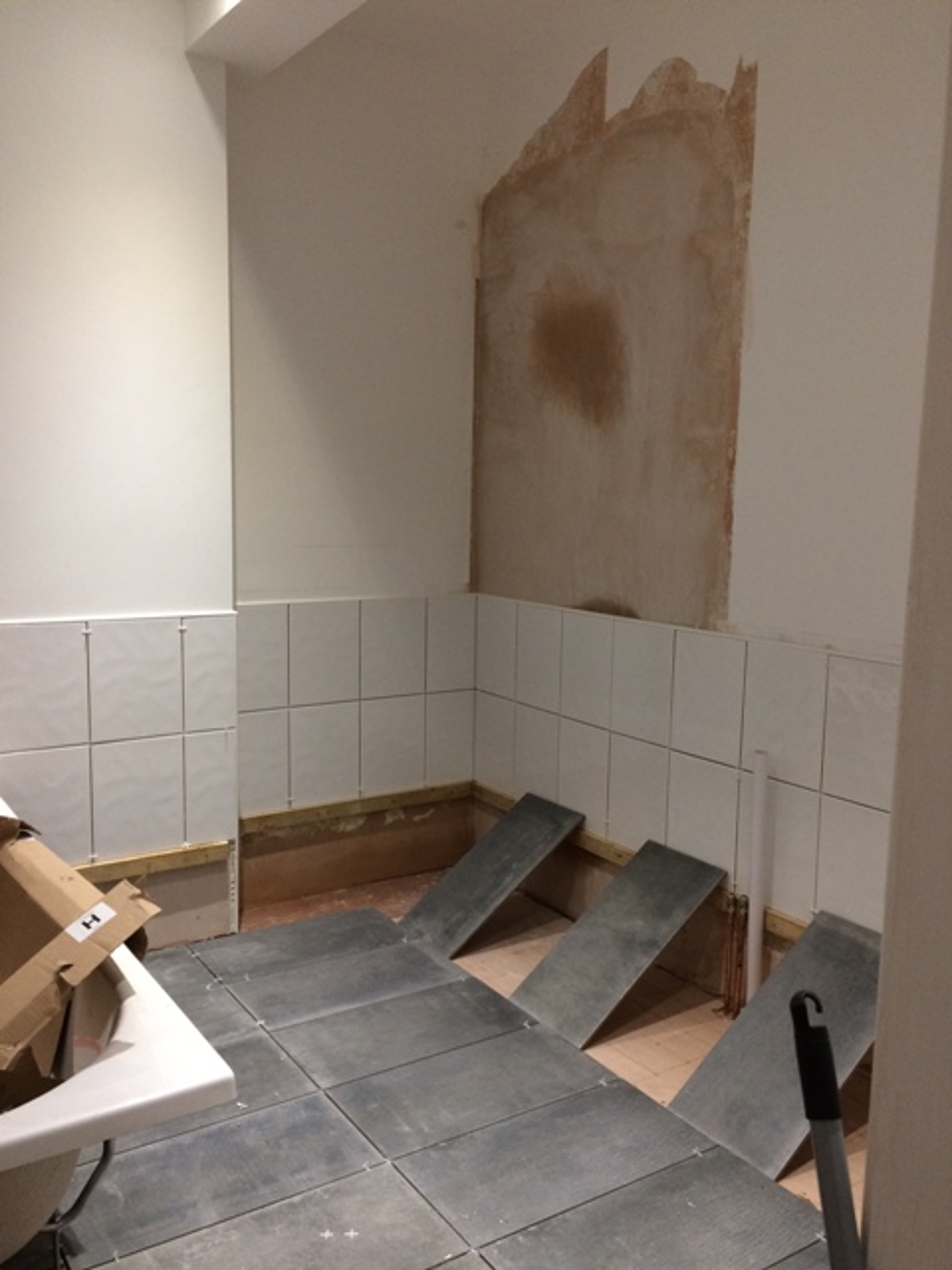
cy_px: 635
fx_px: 1063
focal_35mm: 29
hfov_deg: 48.2
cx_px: 476
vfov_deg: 61.7
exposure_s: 1/33
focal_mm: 4.15
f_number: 2.2
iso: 200
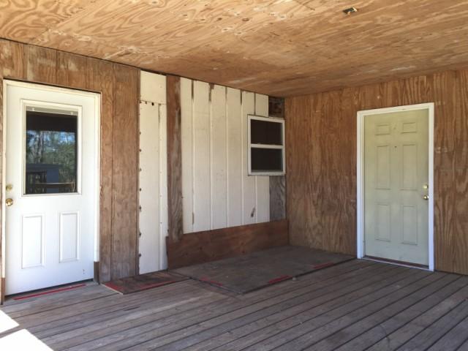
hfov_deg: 61.7
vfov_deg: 48.2
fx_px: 392
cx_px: 234
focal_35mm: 29
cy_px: 176
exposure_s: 1/120
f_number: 2.2
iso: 50
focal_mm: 4.15
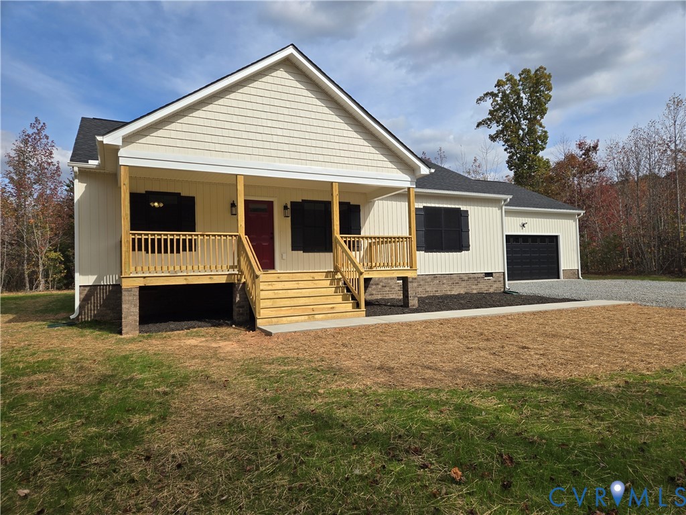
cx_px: 343
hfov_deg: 73.9
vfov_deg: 58.9
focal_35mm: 23
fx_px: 456
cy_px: 258
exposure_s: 1/2122
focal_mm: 5.4
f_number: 1.8
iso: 25
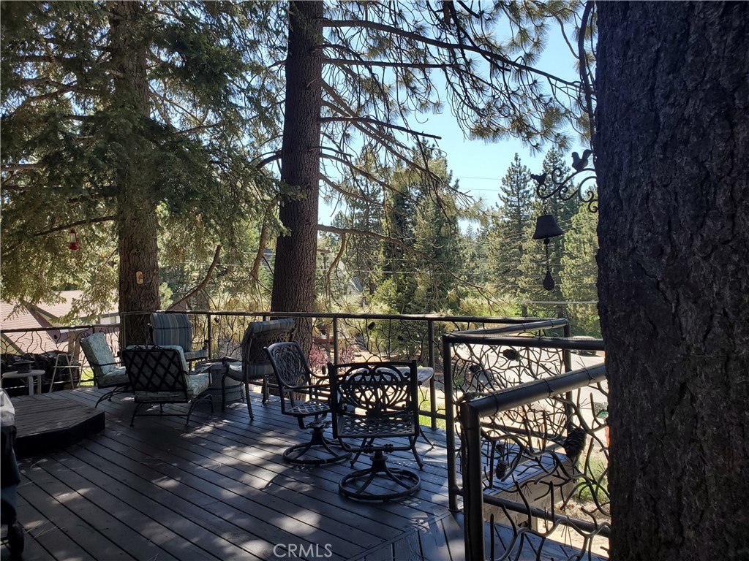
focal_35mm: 26
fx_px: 563
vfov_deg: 53.1
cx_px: 374
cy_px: 280
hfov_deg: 67.3
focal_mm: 4.3
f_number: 2.4
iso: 50
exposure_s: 1/591
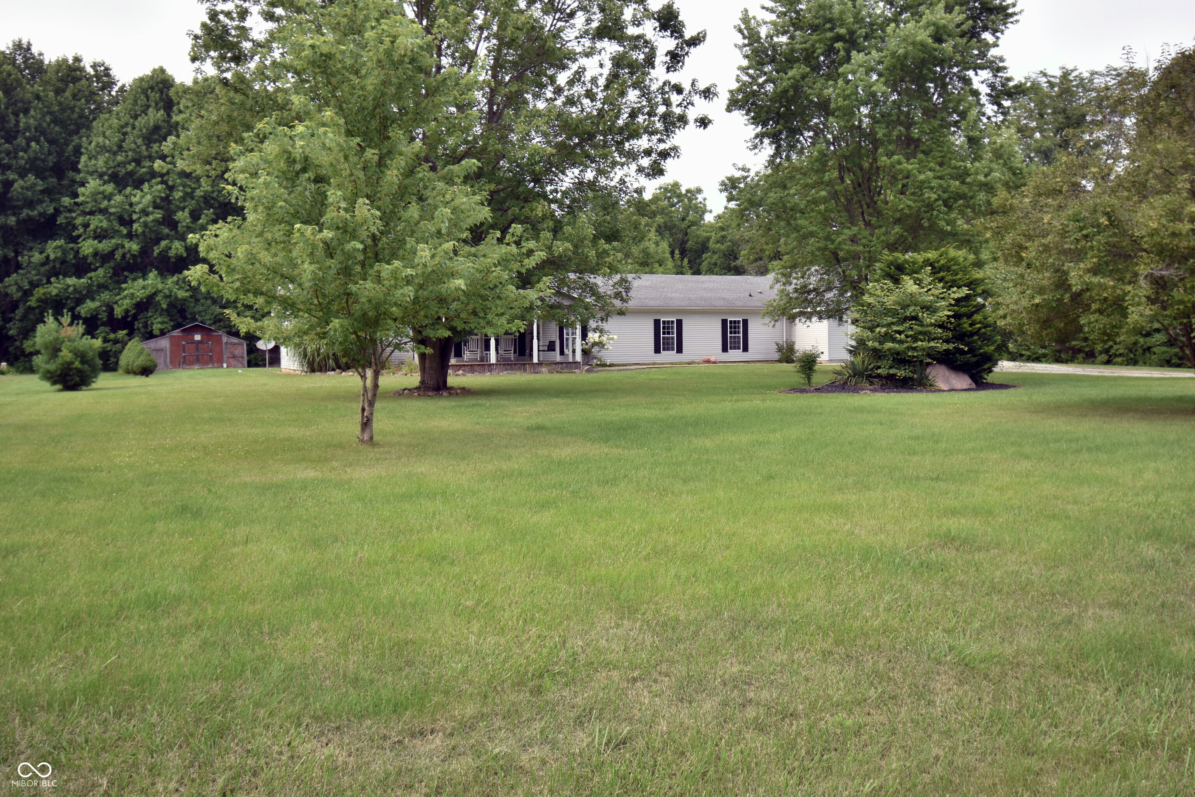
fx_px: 996
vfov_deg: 43.6
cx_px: 598
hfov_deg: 61.9
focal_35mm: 30
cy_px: 398
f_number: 6.3
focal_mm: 20
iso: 100
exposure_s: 1/160
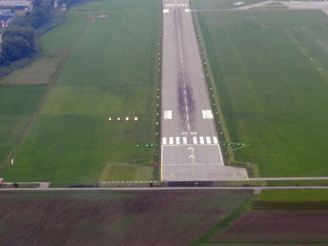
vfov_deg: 7.1
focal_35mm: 210
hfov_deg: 9.4
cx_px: 182
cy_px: 111
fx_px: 1989
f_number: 5
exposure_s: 1/160
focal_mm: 23.1
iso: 160
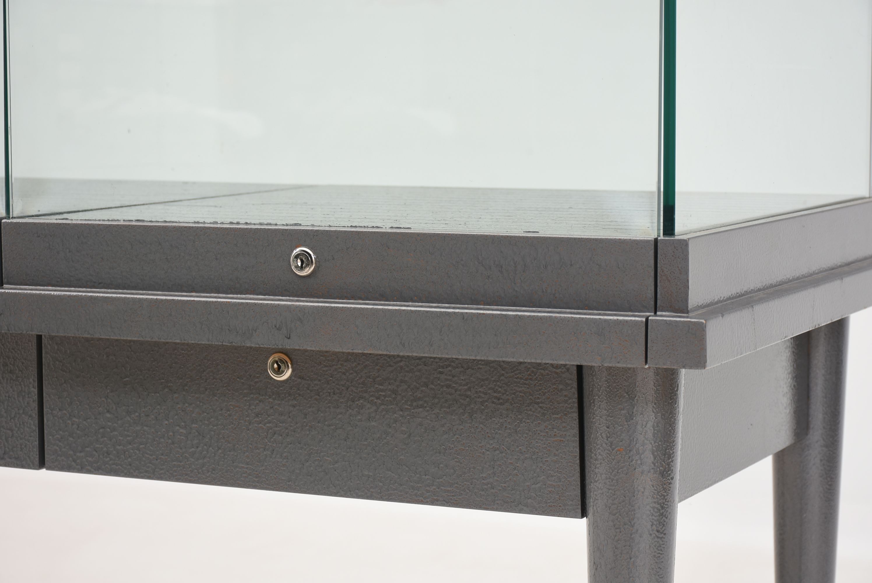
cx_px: 436
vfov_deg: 15.2
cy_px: 292
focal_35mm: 90
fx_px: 2182
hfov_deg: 22.6
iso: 200
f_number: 8
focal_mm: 60
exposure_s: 1/100
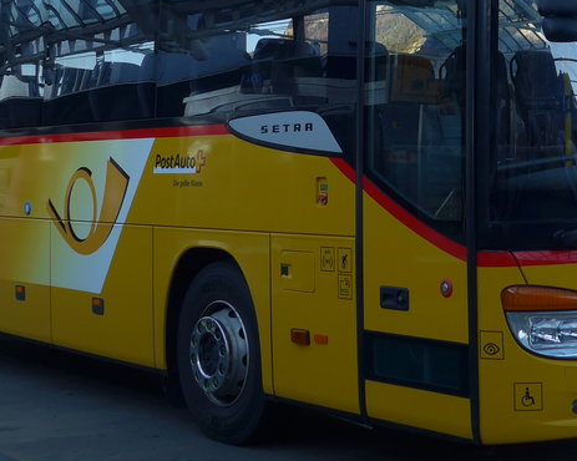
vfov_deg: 17.5
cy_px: 31
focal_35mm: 86
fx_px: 1468
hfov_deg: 22.1
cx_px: 388
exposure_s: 1/125
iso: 80
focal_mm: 7
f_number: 2.8
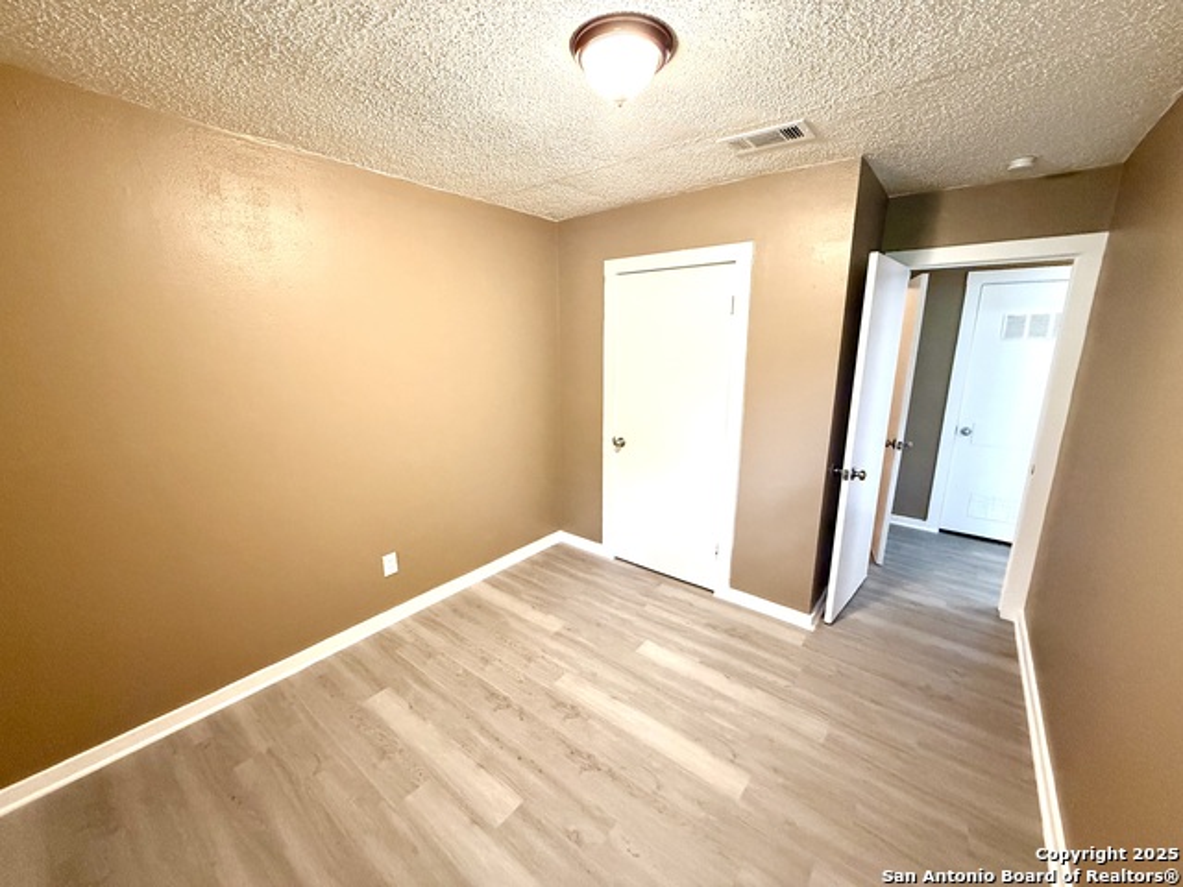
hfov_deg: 102.1
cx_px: 592
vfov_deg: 85.7
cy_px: 444
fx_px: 478
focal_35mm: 14
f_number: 2.2
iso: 800
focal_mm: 2.22
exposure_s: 1/60
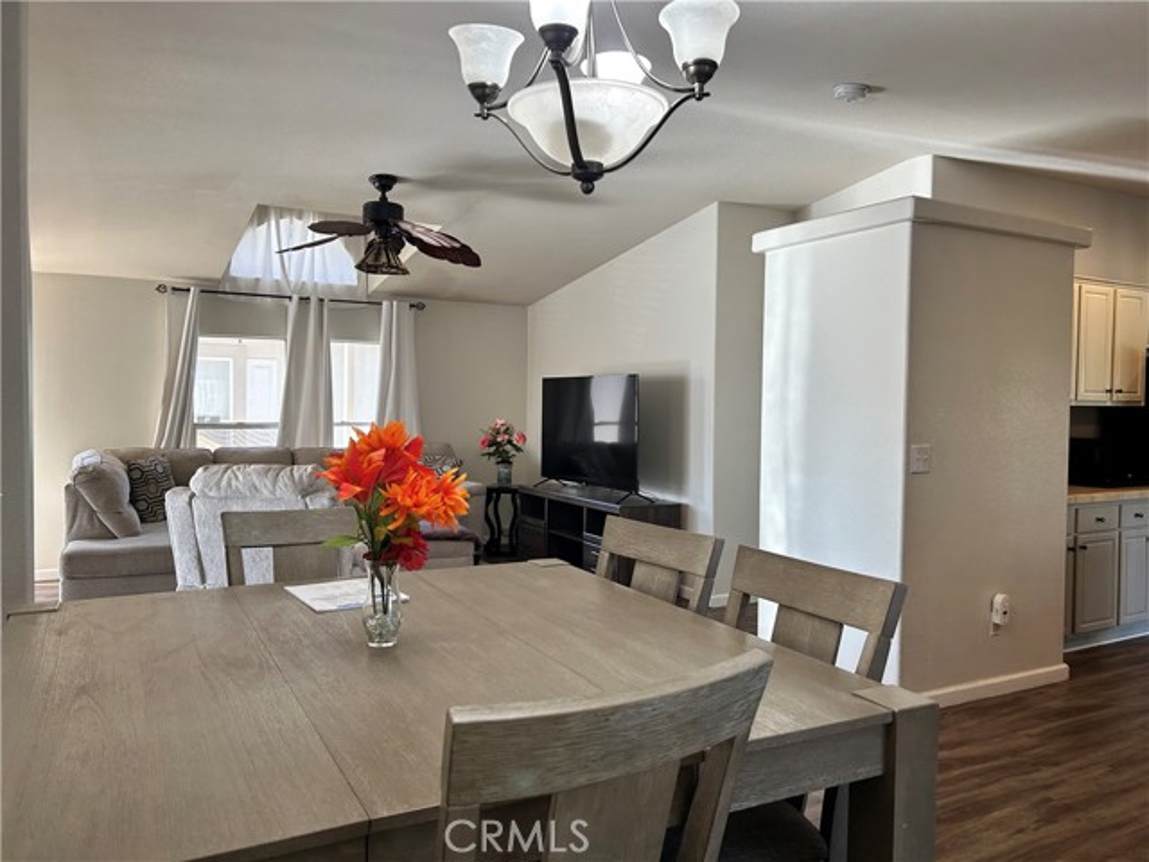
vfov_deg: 53.1
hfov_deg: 67.3
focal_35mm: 26
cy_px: 431
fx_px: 863
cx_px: 574
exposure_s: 1/120
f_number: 1.5
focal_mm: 5.7
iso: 100
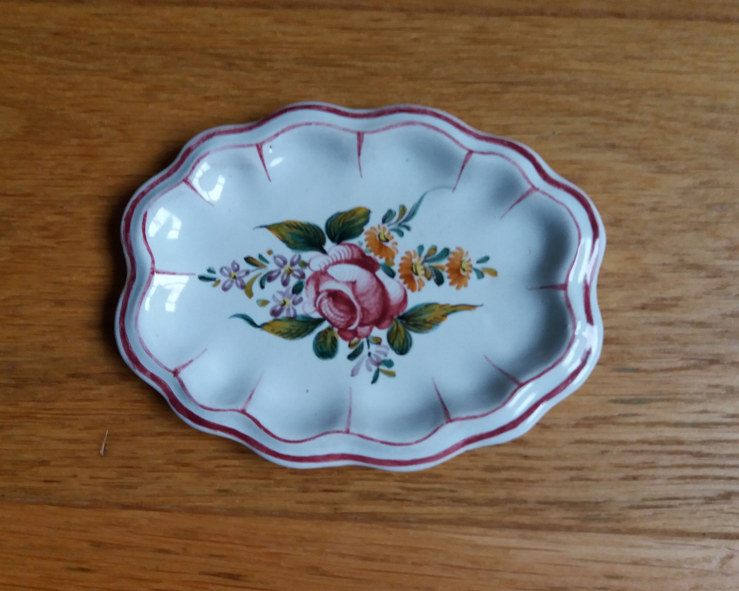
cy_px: 296
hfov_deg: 58.8
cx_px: 381
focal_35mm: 30
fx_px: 656
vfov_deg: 48.5
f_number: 1.9
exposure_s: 1/17
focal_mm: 3.7
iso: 160
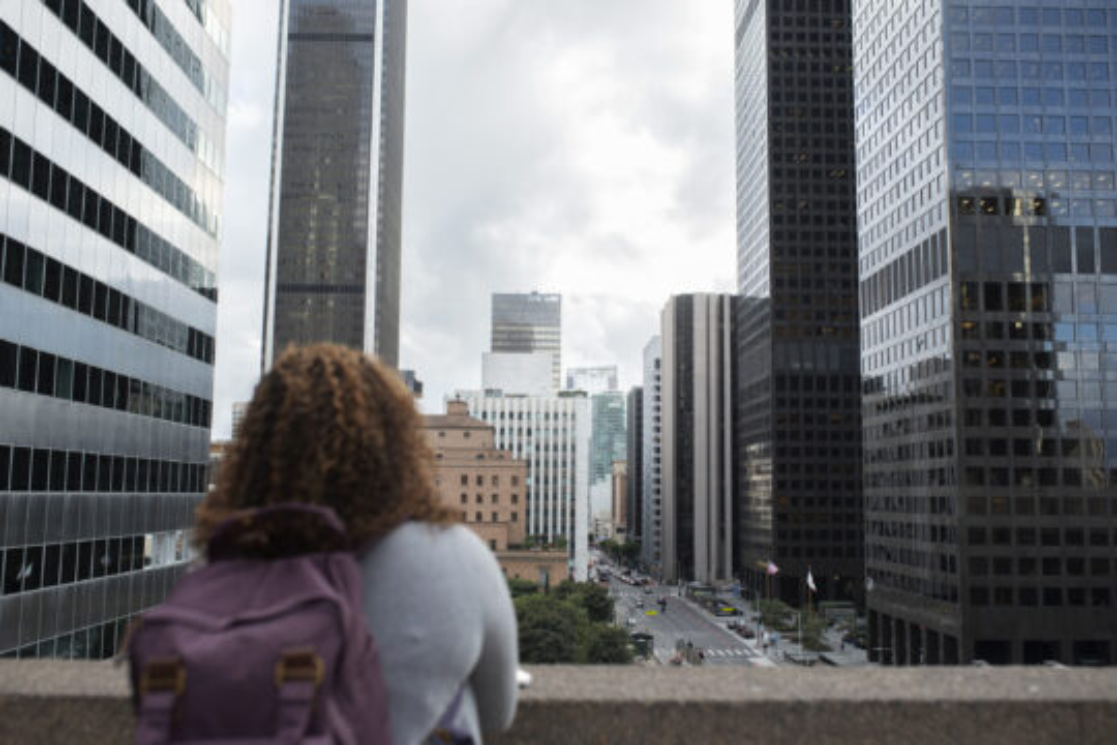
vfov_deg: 37.9
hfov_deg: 54.4
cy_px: 372
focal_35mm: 35
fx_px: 1086
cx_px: 558
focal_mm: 35
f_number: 3.5
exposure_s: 1/640
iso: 200
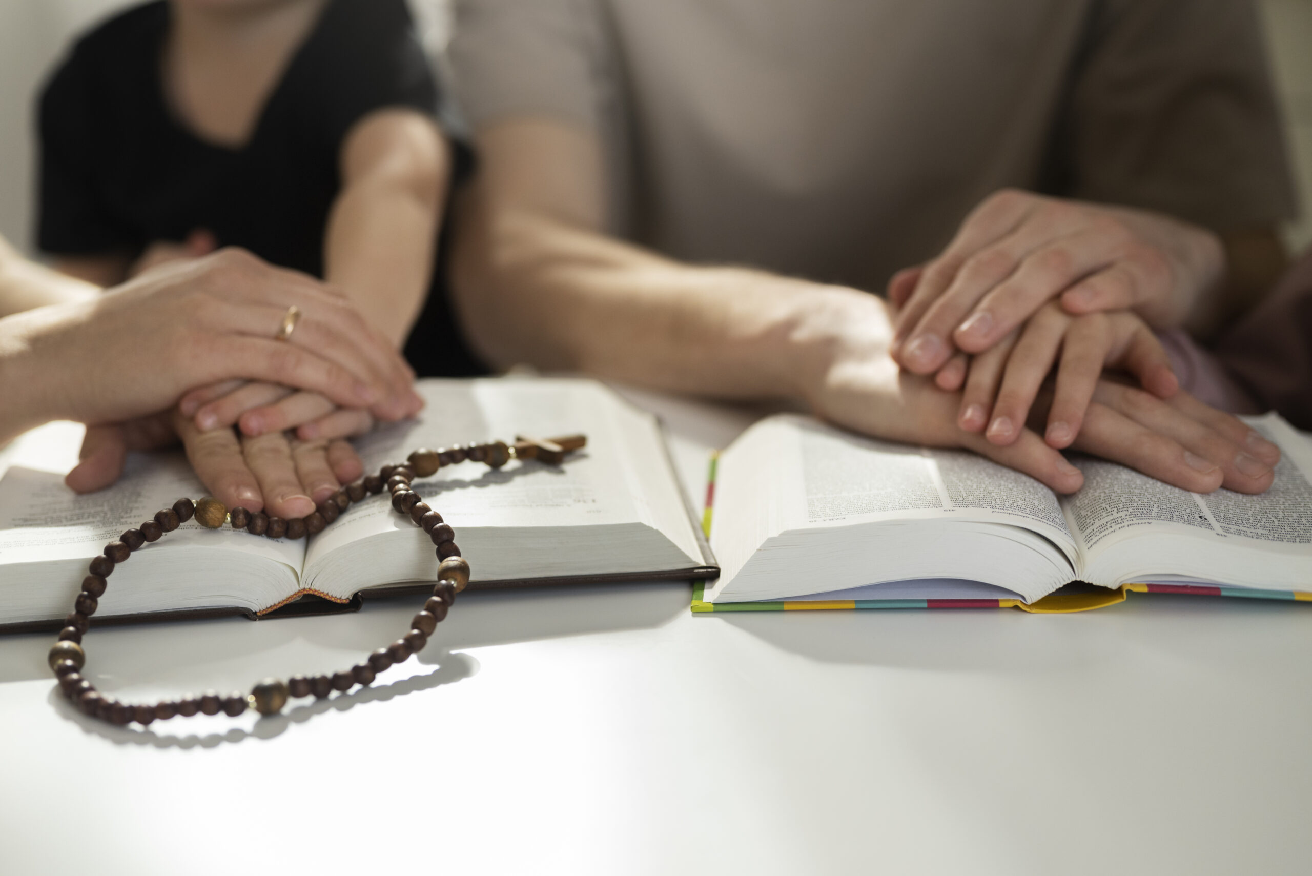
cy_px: 438
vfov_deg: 27.0
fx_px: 1823
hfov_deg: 39.6
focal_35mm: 50
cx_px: 656
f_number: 2.5
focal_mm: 50
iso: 800
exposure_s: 1/1000
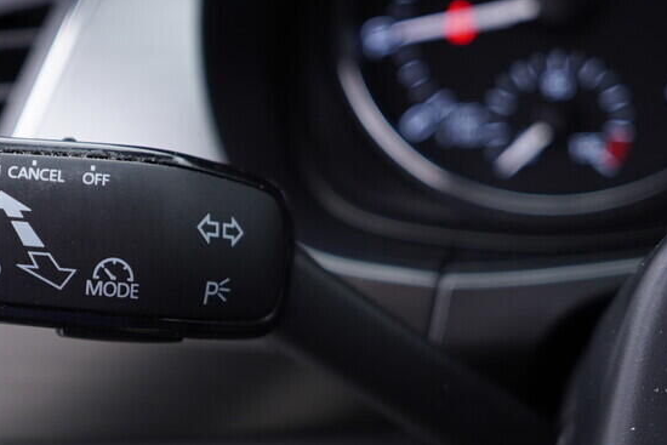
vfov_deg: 20.2
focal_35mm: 67
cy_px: 313
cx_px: 130
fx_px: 1242
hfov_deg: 29.4
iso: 125
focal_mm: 24
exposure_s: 1/40
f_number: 2.8
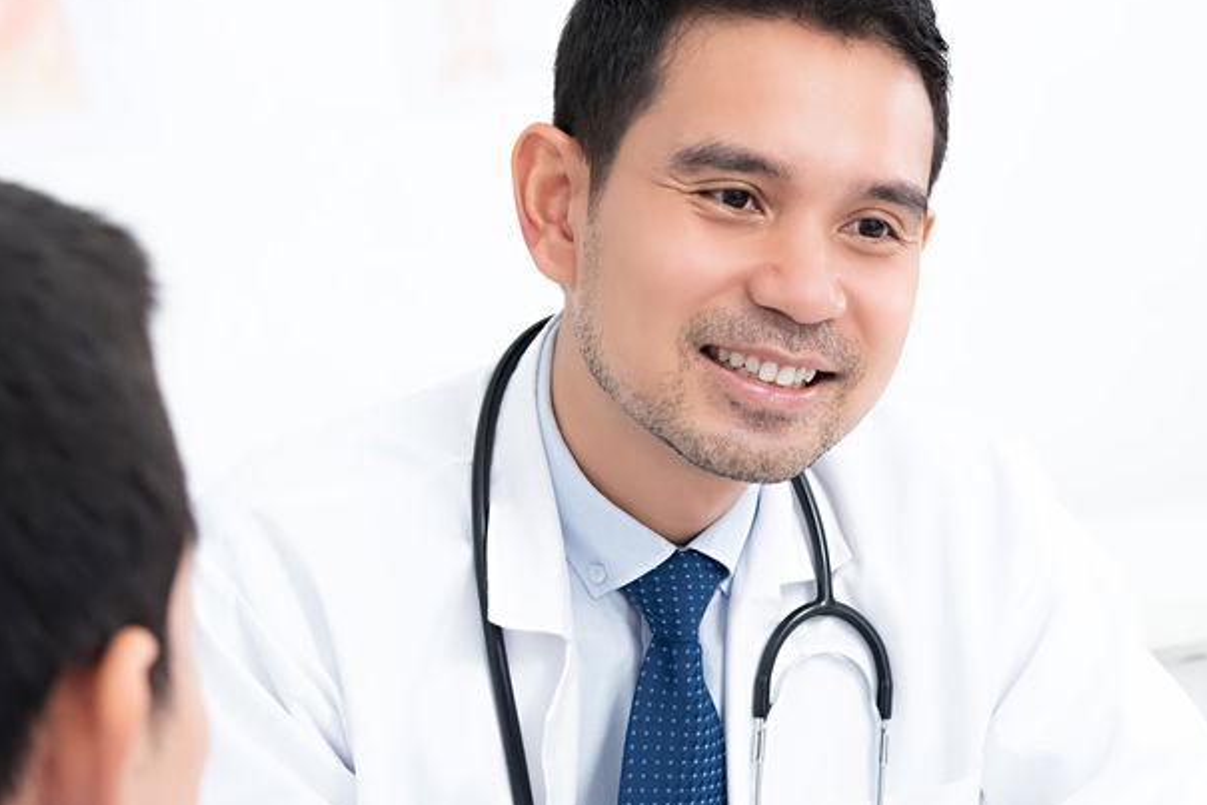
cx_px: 721
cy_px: 726
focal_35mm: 108
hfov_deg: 18.9
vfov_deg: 12.6
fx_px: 3622
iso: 160
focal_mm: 52
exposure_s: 1/125
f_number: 5
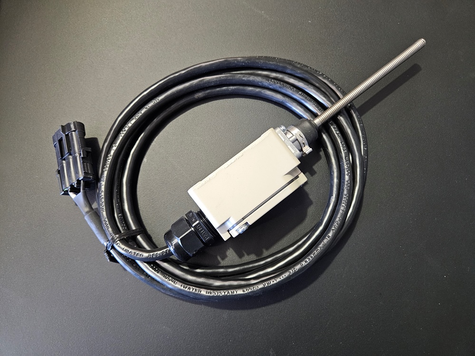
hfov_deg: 73.9
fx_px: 316
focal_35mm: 23
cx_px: 238
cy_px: 178
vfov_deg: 58.9
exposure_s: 1/50
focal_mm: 5.4
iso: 640
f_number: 1.8
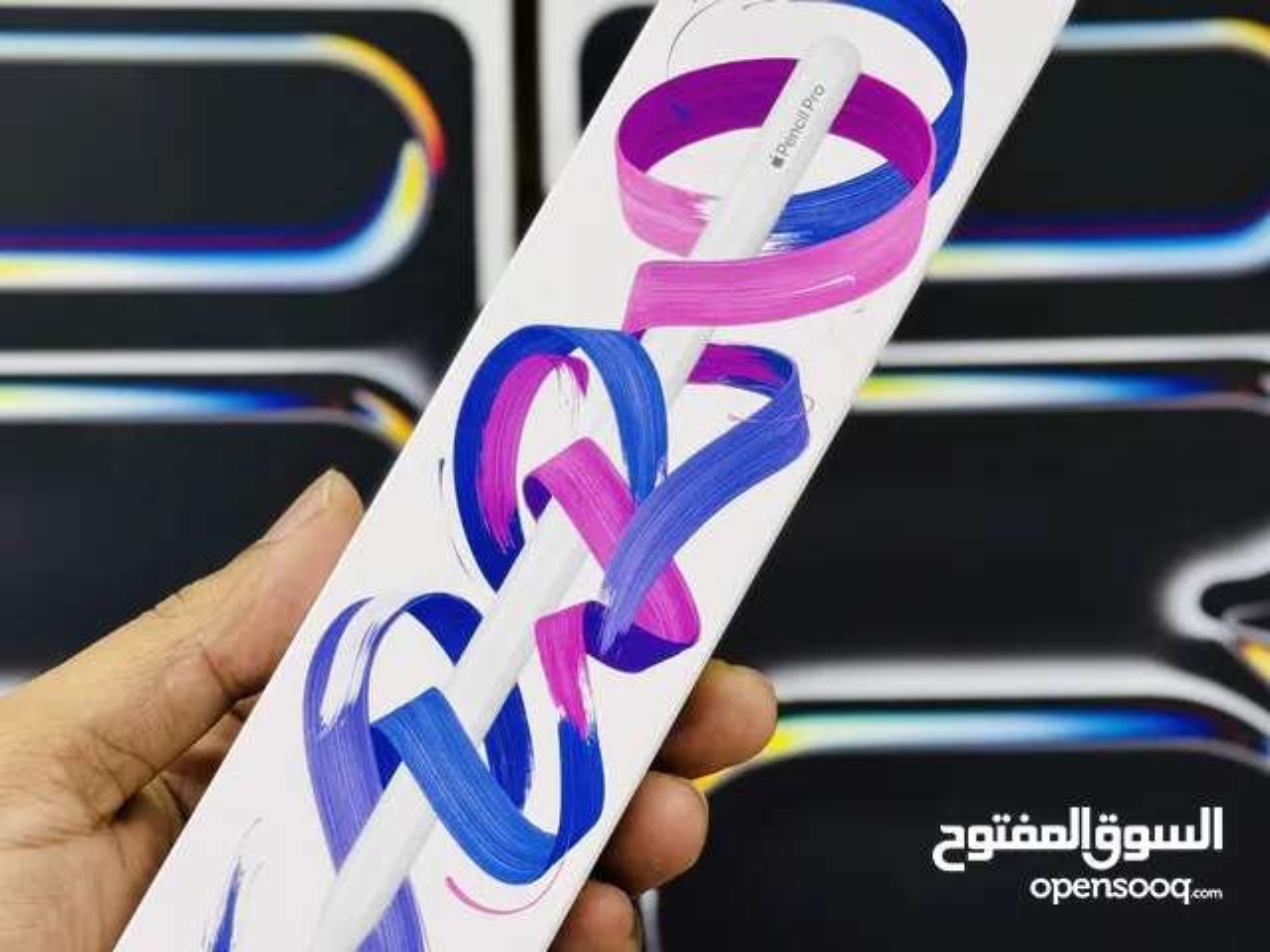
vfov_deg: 30.3
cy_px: 476
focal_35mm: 48
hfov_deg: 39.7
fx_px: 1761
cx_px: 635
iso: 80
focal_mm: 6.76
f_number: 1.78
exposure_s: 1/100
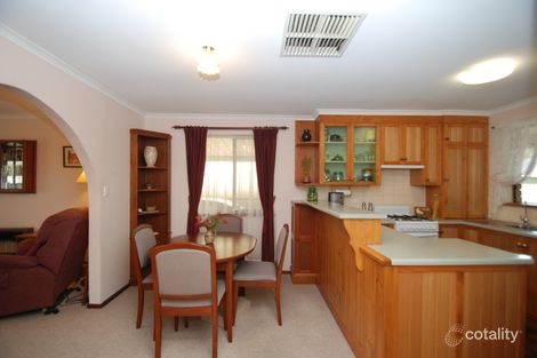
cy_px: 179
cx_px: 268
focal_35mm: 15
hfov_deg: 100.4
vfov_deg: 77.3
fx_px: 224
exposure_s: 1/60
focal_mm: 10
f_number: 4
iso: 400
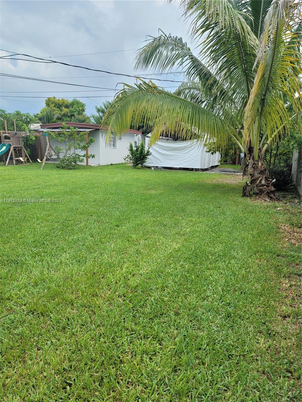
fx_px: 291
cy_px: 201
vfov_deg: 69.4
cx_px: 151
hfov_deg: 54.9
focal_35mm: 25
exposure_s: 1/285
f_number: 1.8
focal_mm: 7
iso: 20
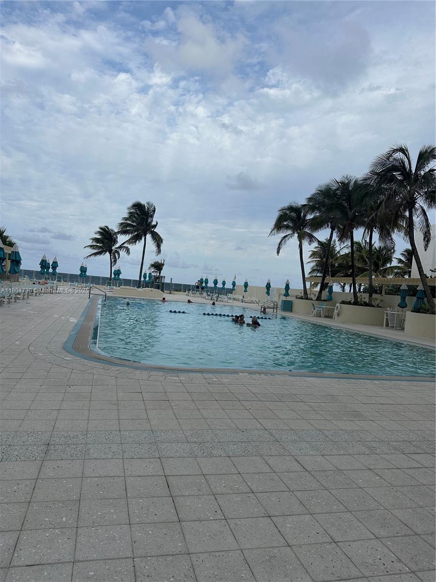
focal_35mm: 24
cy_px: 291
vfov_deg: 71.6
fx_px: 403
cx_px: 218
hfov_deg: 56.8
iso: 80
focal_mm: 6.86
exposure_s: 1/4016
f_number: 1.78
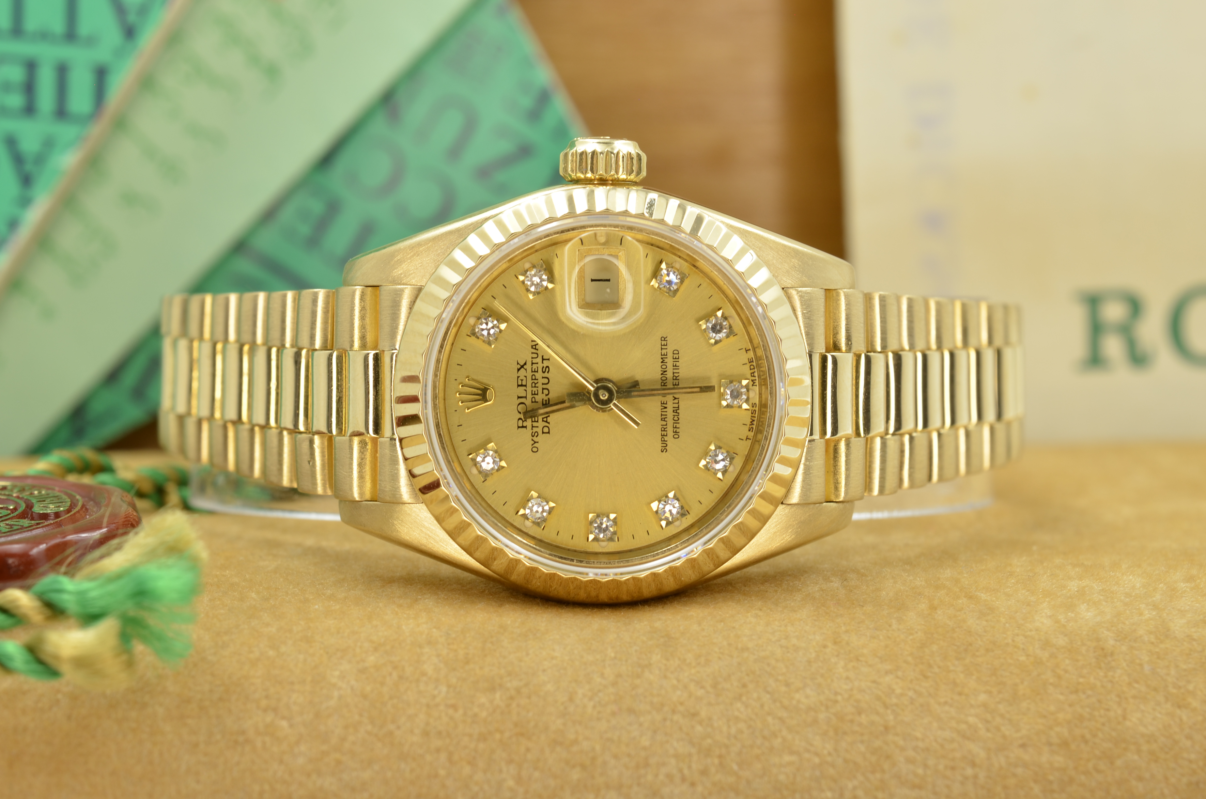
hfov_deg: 33.5
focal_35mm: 60
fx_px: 2006
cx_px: 603
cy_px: 400
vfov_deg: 22.5
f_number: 13
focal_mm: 40
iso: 160
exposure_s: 1/13
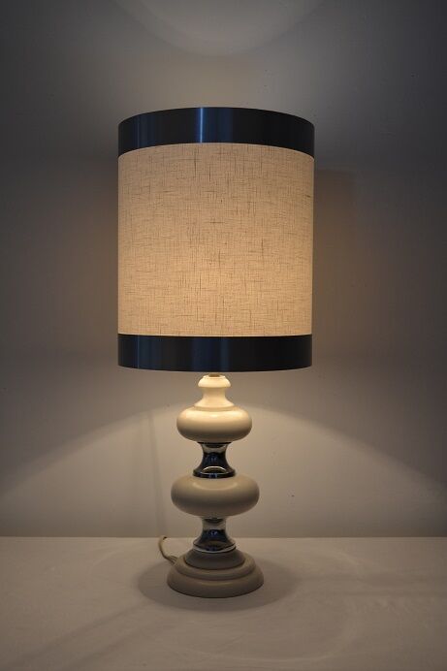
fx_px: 783
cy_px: 336
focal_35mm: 42
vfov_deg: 46.4
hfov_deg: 31.9
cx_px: 224
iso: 400
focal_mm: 28
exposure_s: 1/30
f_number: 4.5
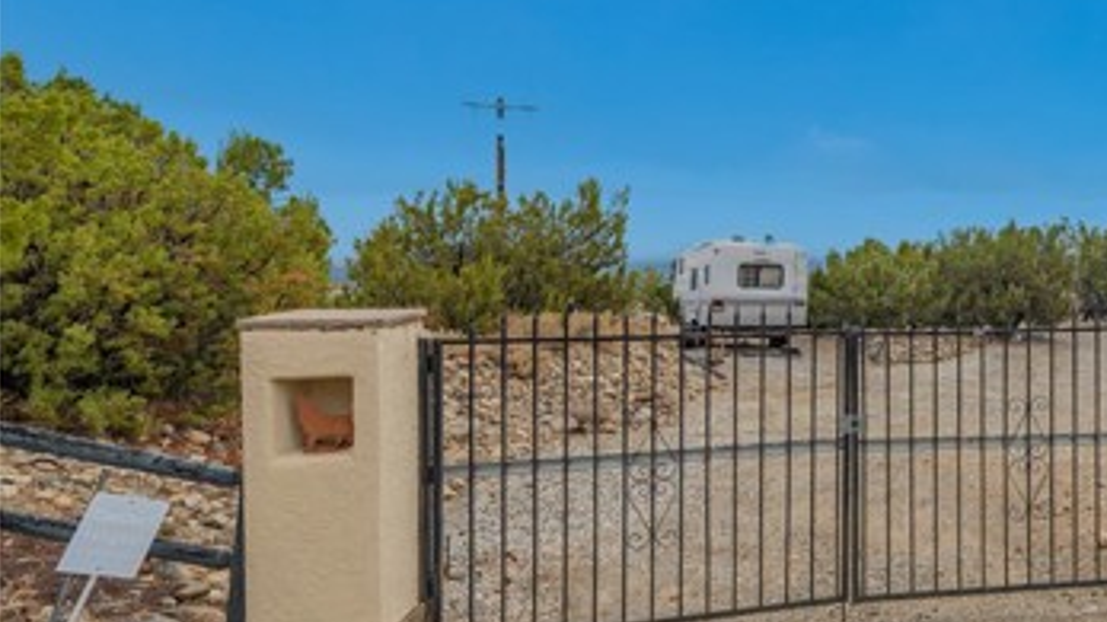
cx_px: 1018
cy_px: 255
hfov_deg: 56.1
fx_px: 851
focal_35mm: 29
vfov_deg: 40.0
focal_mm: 15
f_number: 6.3
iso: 100
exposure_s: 1/320
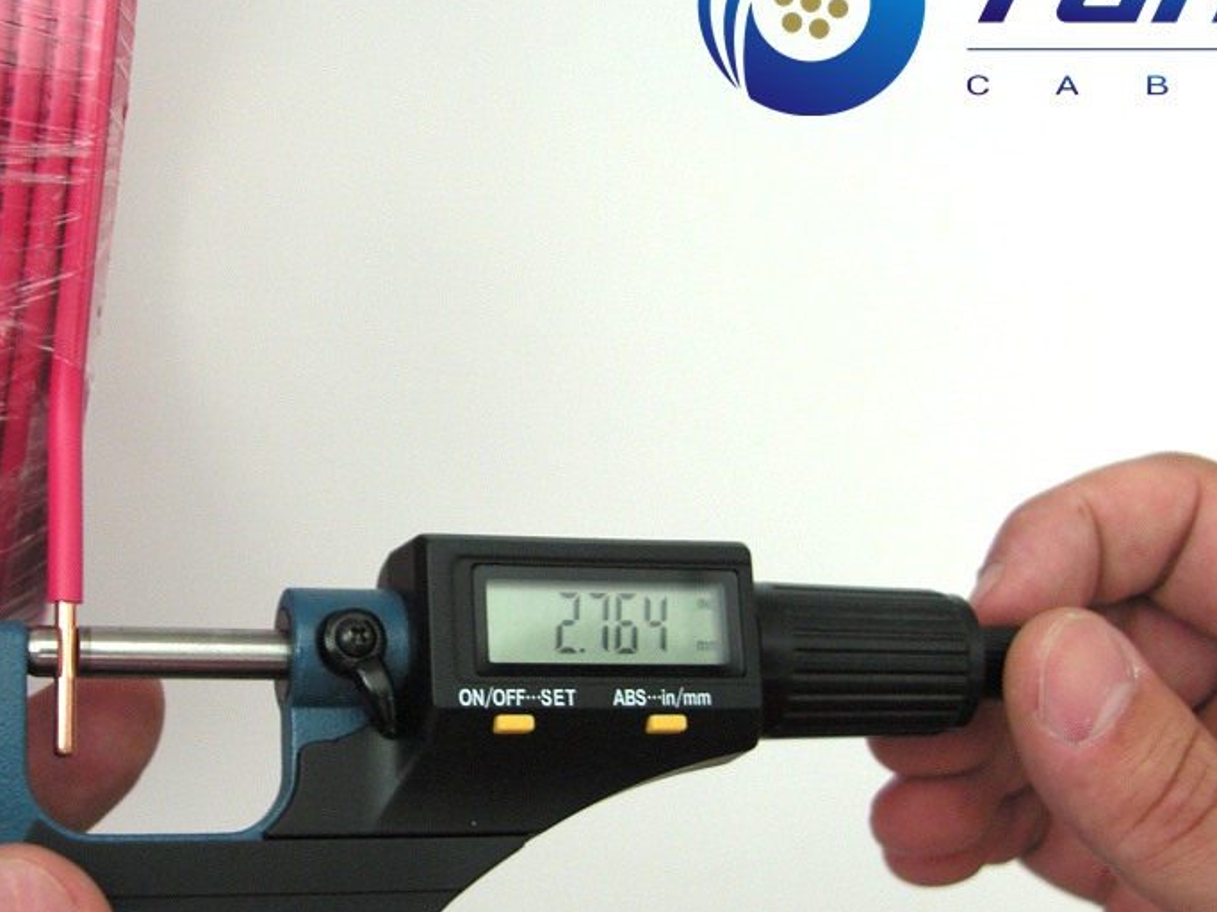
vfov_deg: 24.4
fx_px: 2109
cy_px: 563
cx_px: 465
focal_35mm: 60
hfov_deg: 32.1
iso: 100
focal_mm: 10.3
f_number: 2.5
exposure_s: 1/13
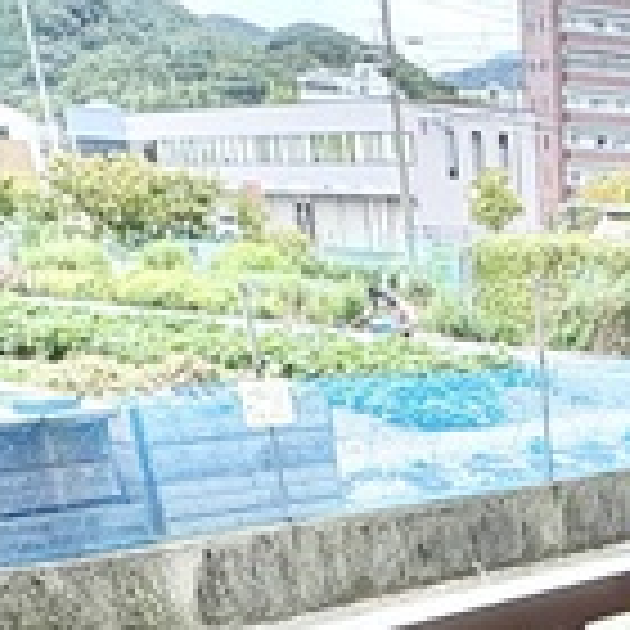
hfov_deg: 25.1
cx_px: 742
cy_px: 1109
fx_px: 1277
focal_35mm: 62
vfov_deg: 20.4
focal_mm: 2.22
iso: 40
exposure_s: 1/117
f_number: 2.2
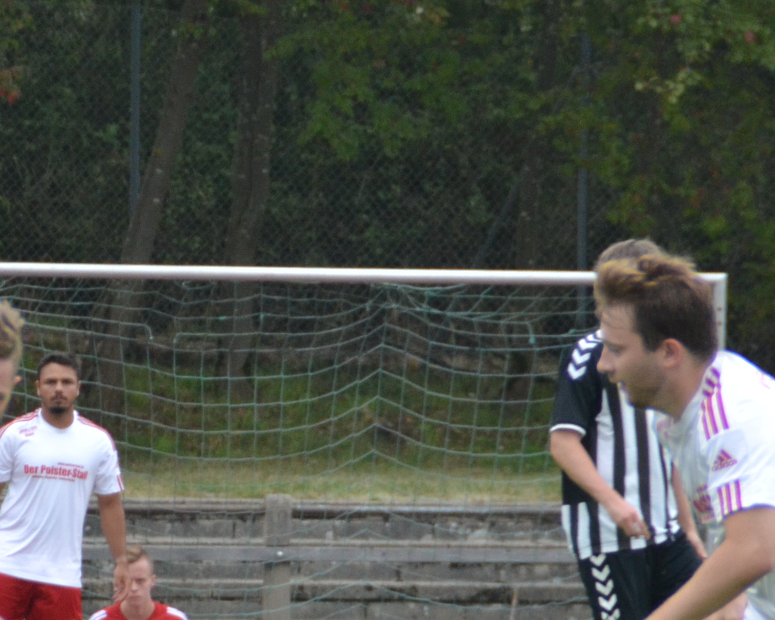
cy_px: 587
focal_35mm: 876
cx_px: -69
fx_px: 20094
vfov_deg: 1.8
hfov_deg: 2.2
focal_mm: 200
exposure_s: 1/500
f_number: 6.3
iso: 900
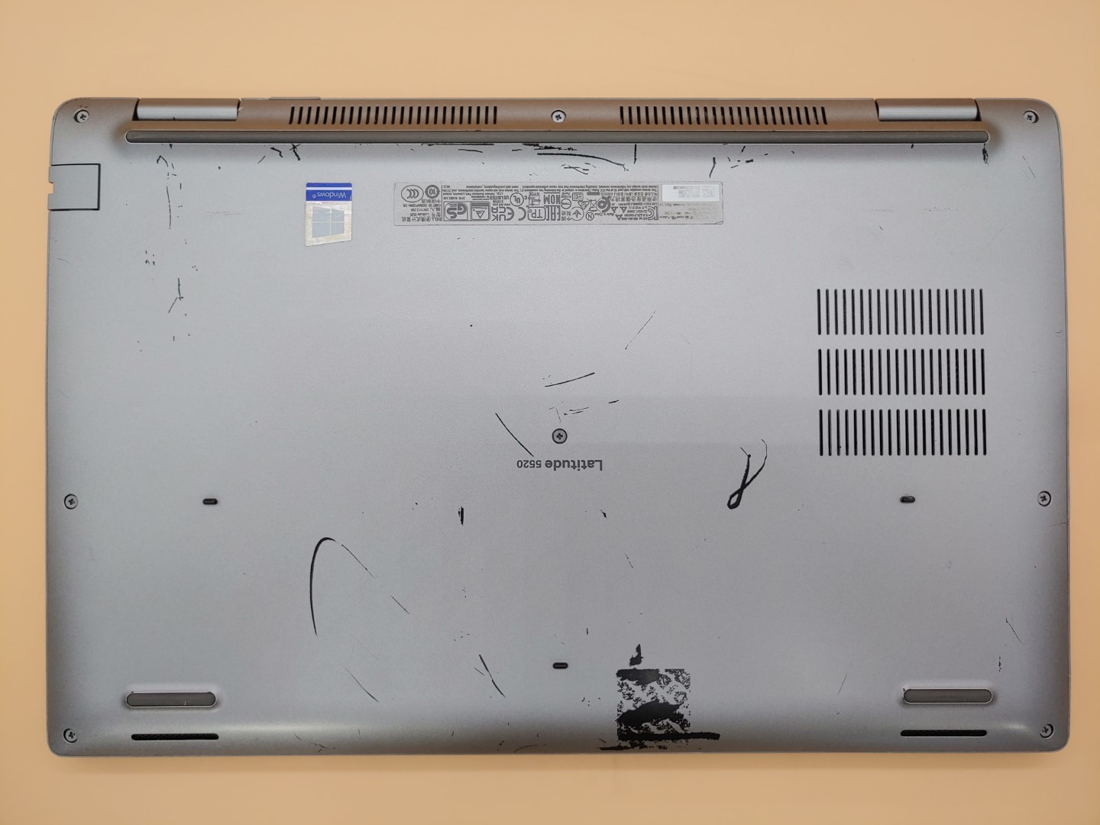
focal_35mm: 26
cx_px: 550
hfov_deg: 67.3
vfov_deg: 53.1
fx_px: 826
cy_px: 412
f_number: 1.8
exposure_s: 1/84
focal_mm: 4.36
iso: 50
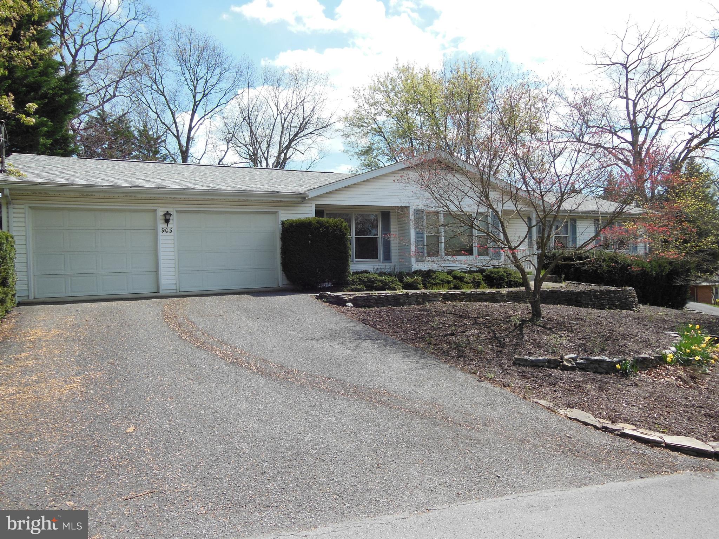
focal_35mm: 25
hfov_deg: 69.4
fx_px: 519
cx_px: 360
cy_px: 270
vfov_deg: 54.9
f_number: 3.5
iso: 125
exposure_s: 1/800
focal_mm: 4.5
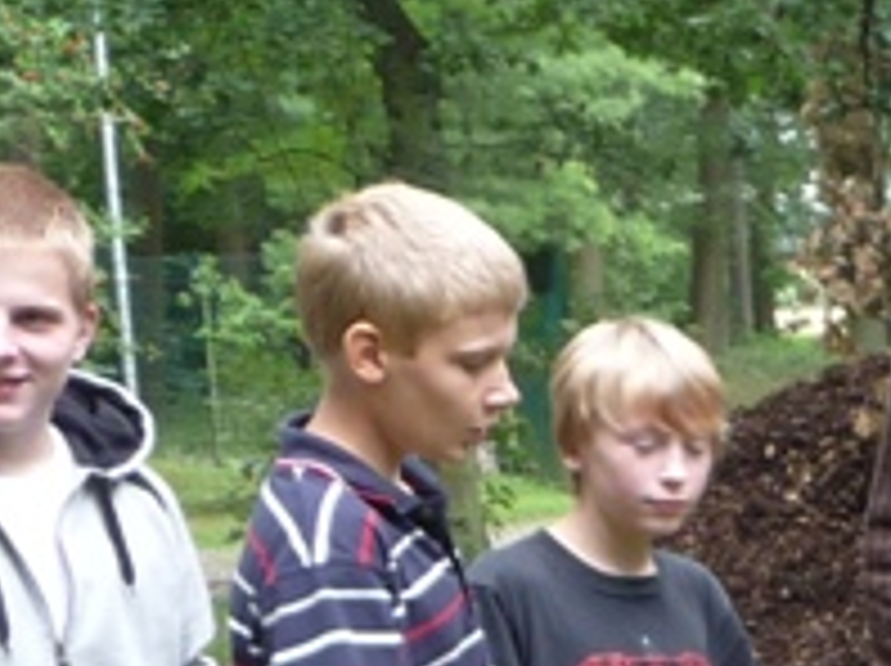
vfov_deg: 9.7
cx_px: 1472
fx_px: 3728
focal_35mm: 145
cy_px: 1161
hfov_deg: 12.7
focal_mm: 4.7
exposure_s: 1/50
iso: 100
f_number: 3.3
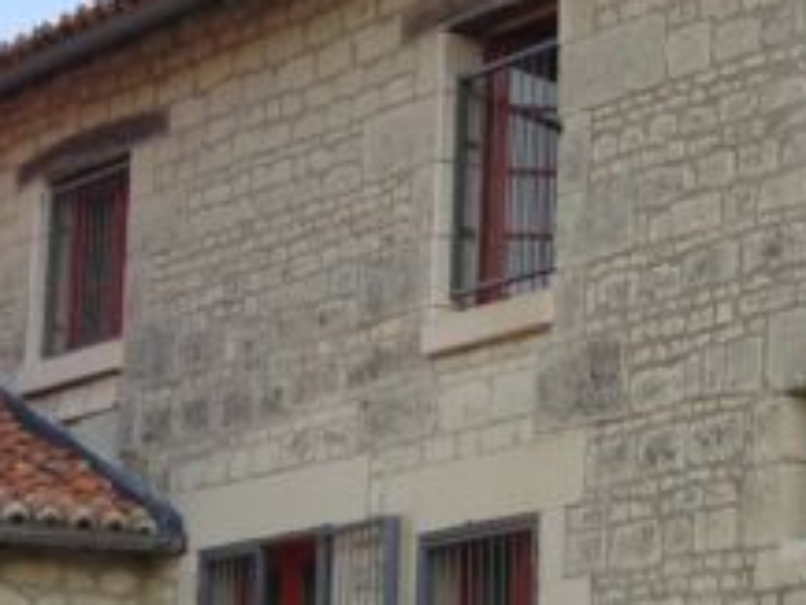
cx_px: 1107
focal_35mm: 152
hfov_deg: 12.5
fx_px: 3541
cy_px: 367
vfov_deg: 9.8
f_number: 2.4
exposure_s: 1/874
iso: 50
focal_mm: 4.13
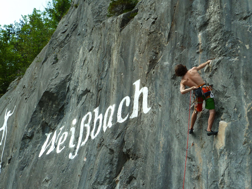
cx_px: 126
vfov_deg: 26.6
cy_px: 94
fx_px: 400
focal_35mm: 55
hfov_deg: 34.9
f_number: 3.9
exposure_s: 1/200
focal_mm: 9.1
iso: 80
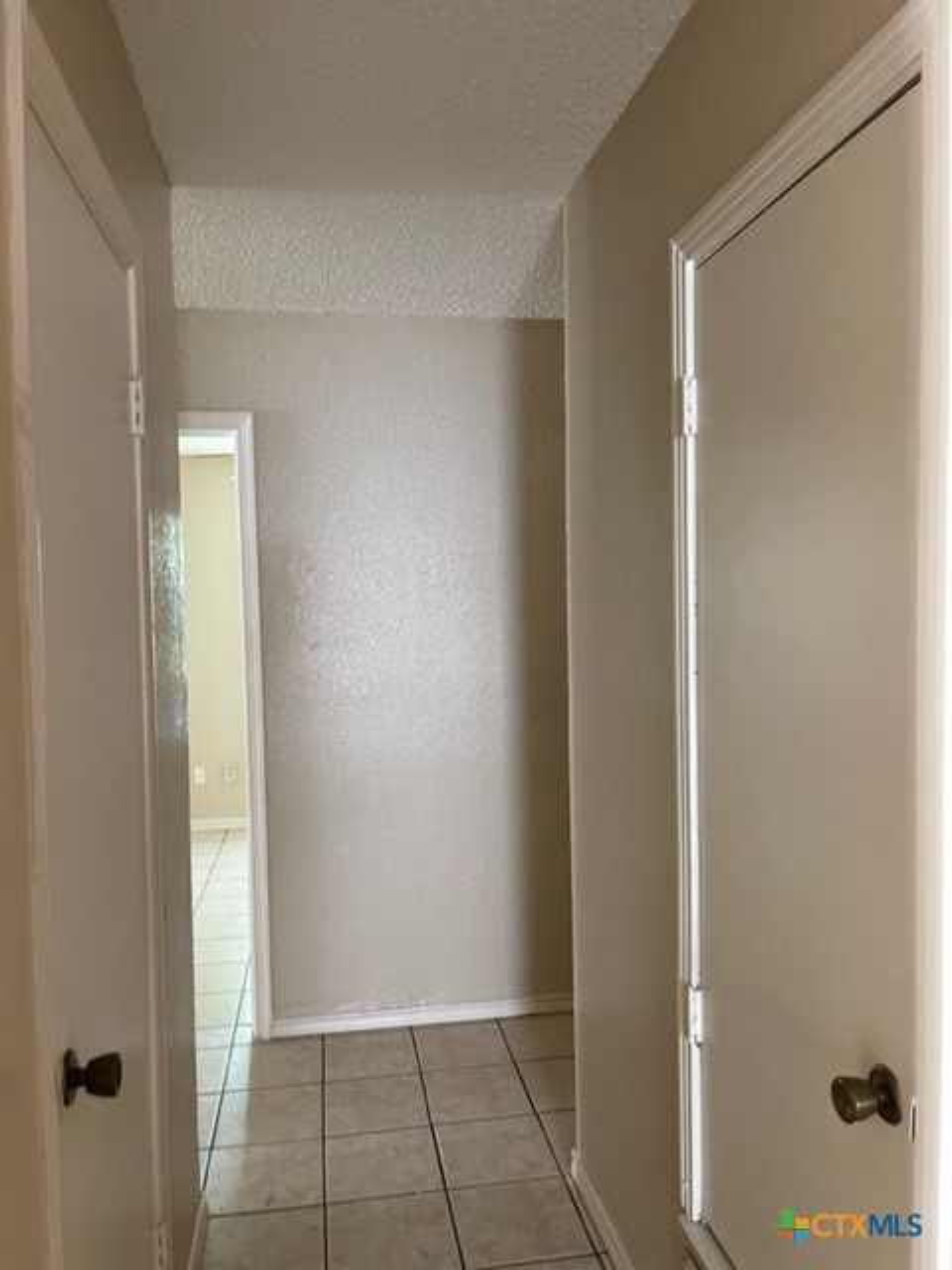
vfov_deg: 67.3
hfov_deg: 53.1
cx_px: 476
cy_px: 635
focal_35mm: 26
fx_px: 953
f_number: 1.6
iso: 500
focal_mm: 5.1
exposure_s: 1/60
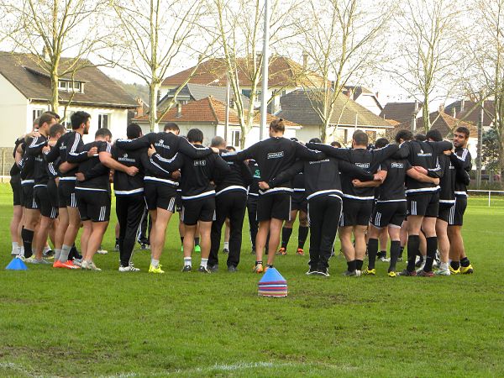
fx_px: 1878
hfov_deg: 15.3
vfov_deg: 11.5
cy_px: 189
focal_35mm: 129
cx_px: 252
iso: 64
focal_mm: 23
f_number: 4.5
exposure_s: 1/46.7
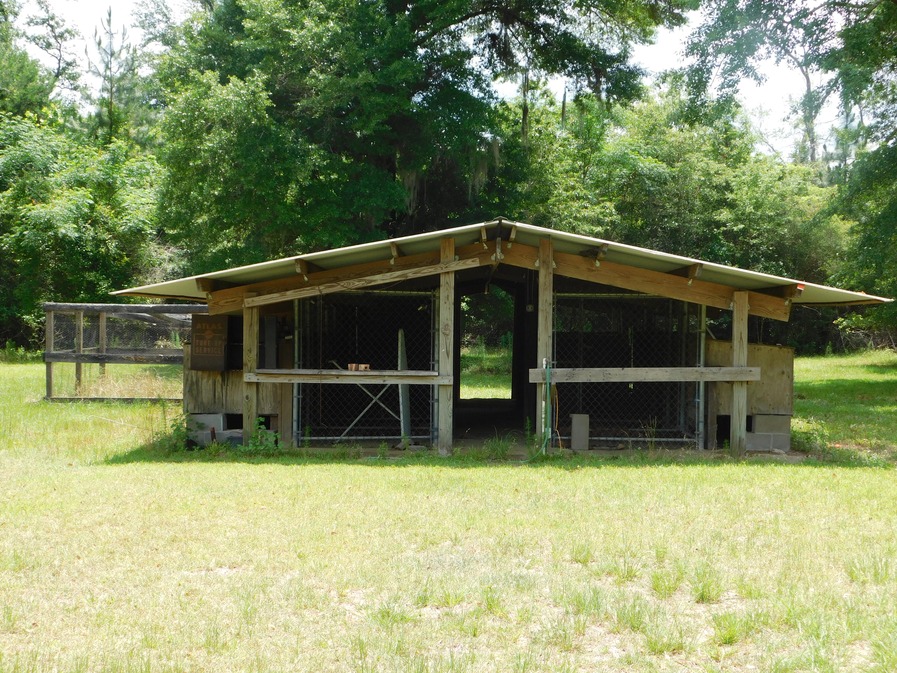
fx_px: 1322
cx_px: 448
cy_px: 336
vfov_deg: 28.6
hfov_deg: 37.5
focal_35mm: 51
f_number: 3.8
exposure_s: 1/320
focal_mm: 9
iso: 125
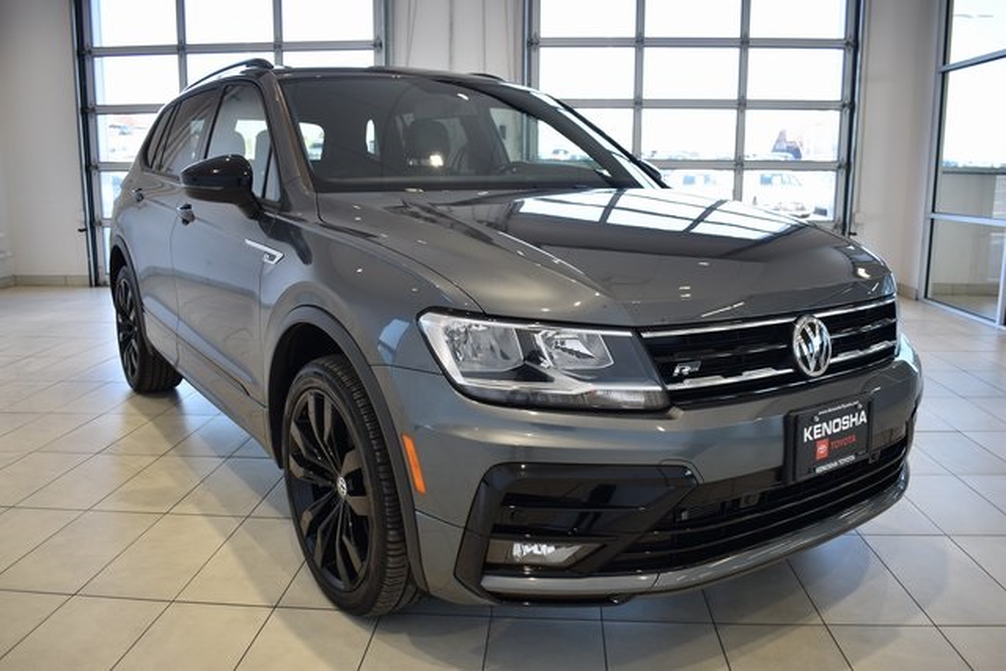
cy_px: 336
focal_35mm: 30
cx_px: 503
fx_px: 838
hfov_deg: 61.9
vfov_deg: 43.6
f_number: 3.5
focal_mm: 20
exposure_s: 1/50
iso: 100
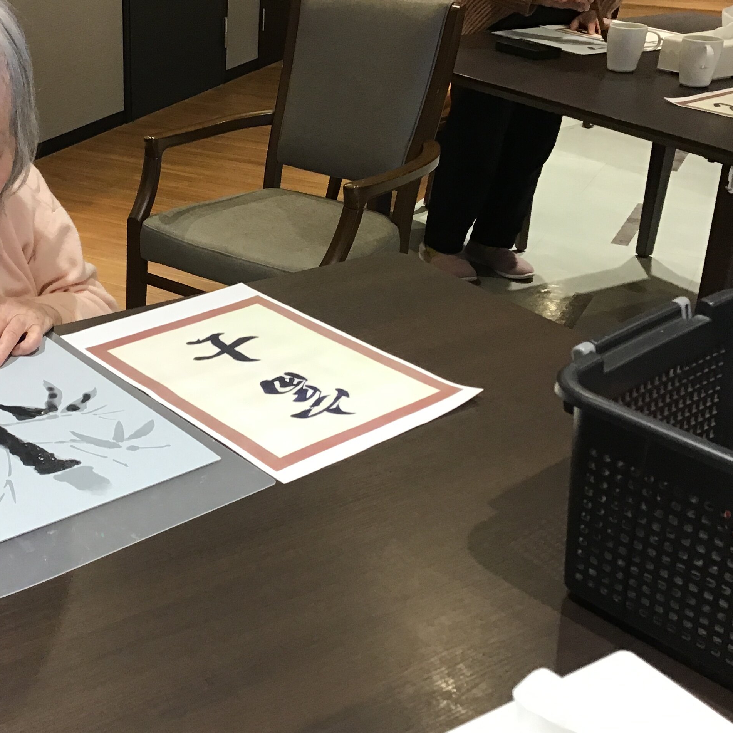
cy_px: 354
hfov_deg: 35.0
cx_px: 156
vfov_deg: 36.1
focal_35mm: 47
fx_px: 1126
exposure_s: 1/30
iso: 80
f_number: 2.4
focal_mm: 3.3
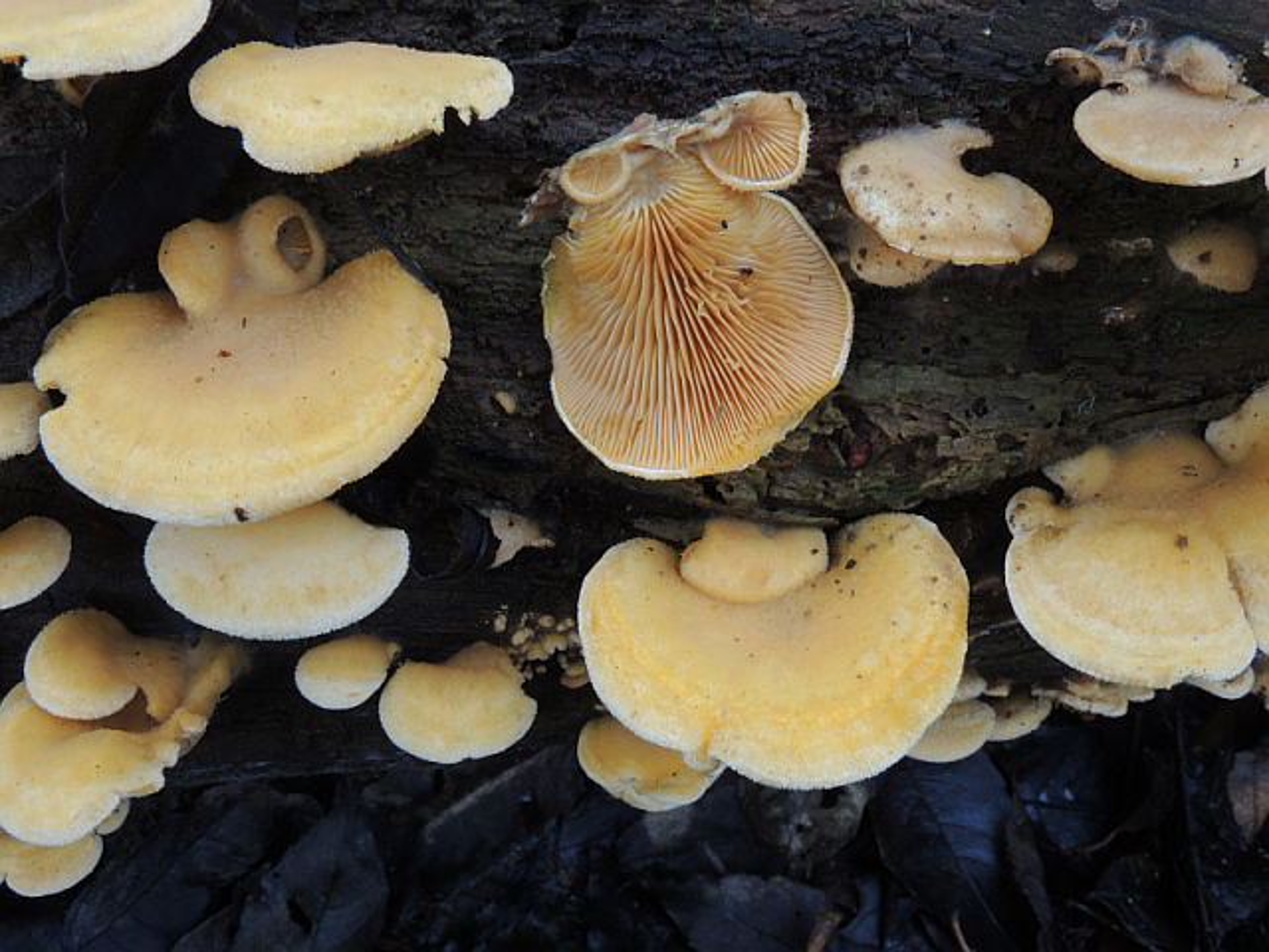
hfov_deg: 43.9
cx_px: 634
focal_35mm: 43
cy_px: 476
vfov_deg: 33.6
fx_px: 1576
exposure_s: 1/15
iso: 100
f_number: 7.6
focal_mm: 7.6
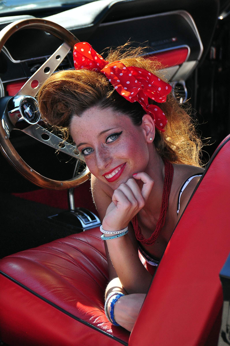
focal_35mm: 180
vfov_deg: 11.4
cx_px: 115
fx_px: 1729
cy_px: 173
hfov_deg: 7.6
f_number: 5.6
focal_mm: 120
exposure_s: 1/500
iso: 560
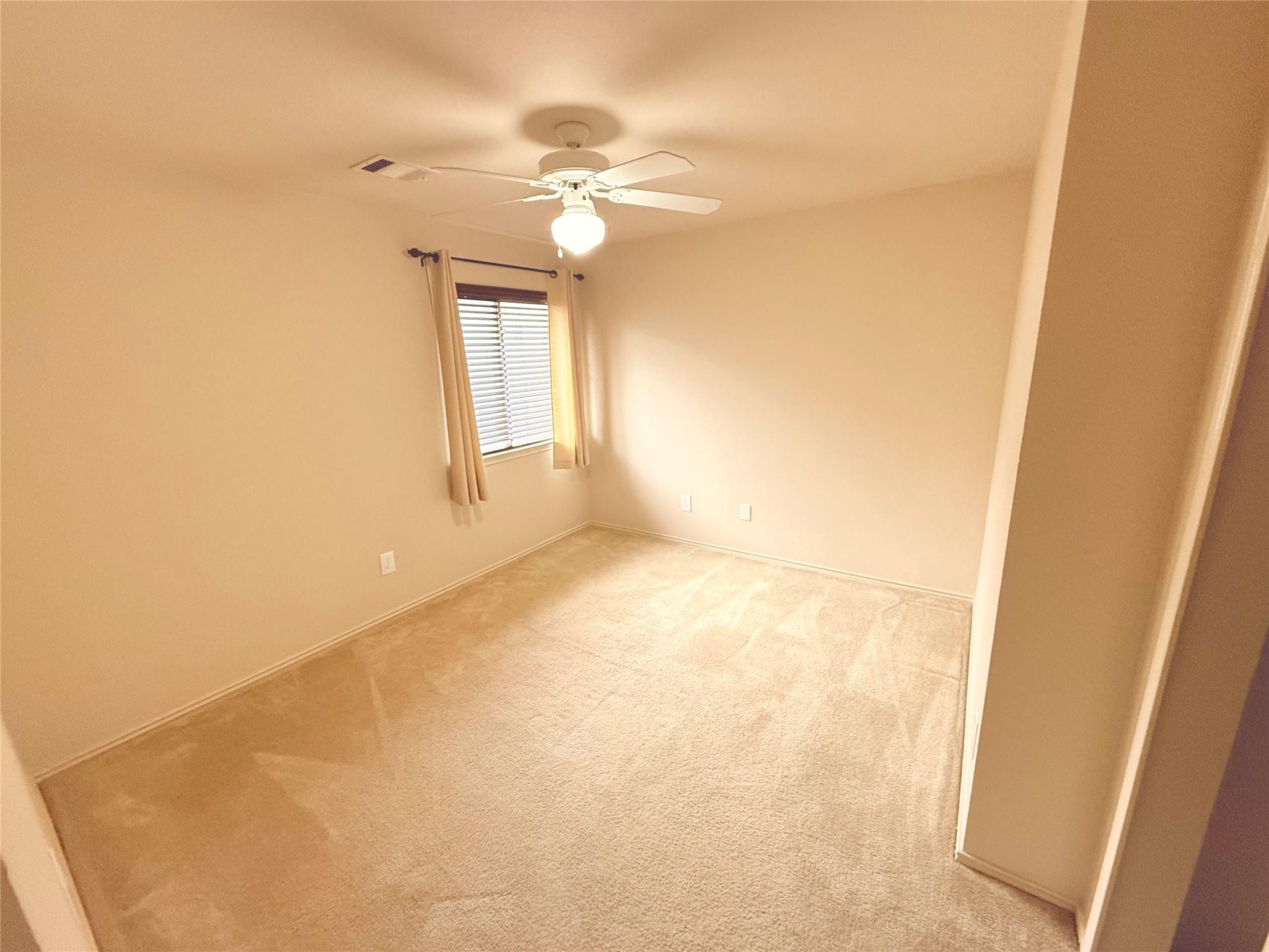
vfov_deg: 85.7
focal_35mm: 14
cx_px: 634
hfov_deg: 102.1
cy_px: 476
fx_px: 513
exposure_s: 1/120
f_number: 2.2
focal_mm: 2.22
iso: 320
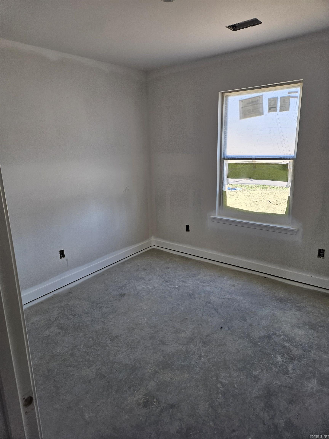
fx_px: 291
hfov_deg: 58.9
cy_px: 220
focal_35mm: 23
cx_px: 164
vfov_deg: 73.9
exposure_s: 1/180
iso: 100
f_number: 1.8
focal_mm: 5.4
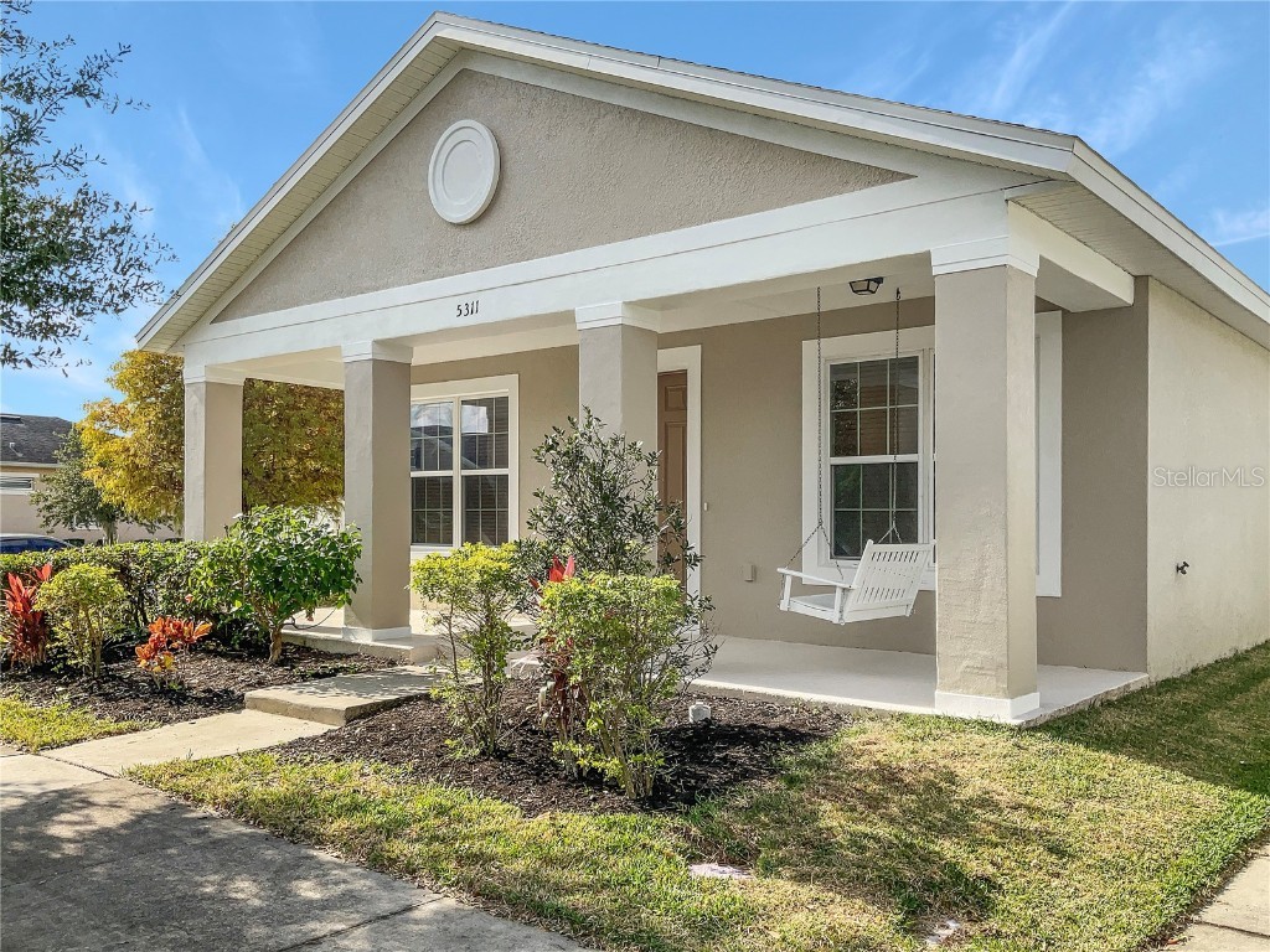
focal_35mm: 29
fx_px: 1064
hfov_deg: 61.7
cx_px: 635
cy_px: 476
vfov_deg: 48.2
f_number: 1.8
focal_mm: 3
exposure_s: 1/1412
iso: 16
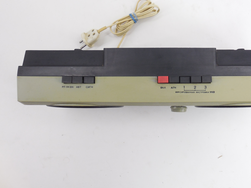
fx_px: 239
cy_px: 73
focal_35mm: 33
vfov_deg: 42.7
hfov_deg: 54.7
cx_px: 156
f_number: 3.5
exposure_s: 1/30
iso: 180
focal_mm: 4.6
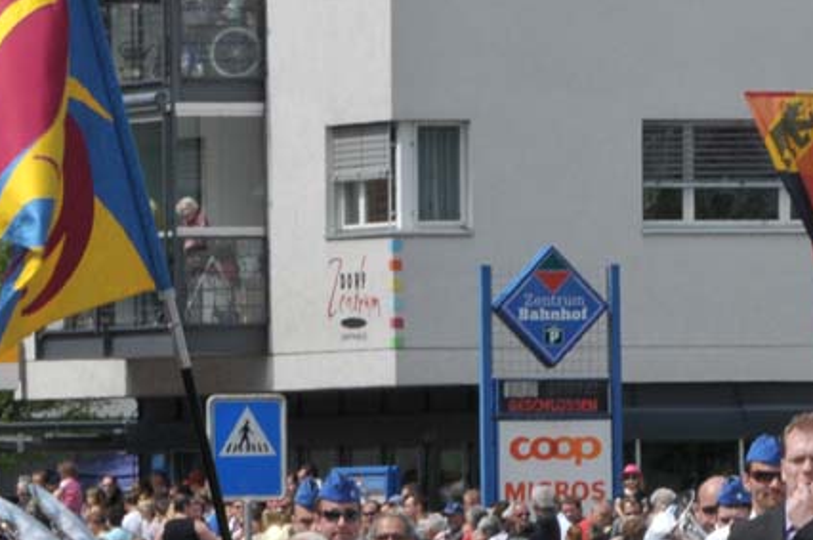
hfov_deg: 3.7
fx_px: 12614
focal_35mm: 559
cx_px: 399
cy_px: 584
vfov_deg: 2.5
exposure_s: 1/80
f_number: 22
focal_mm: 155
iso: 200
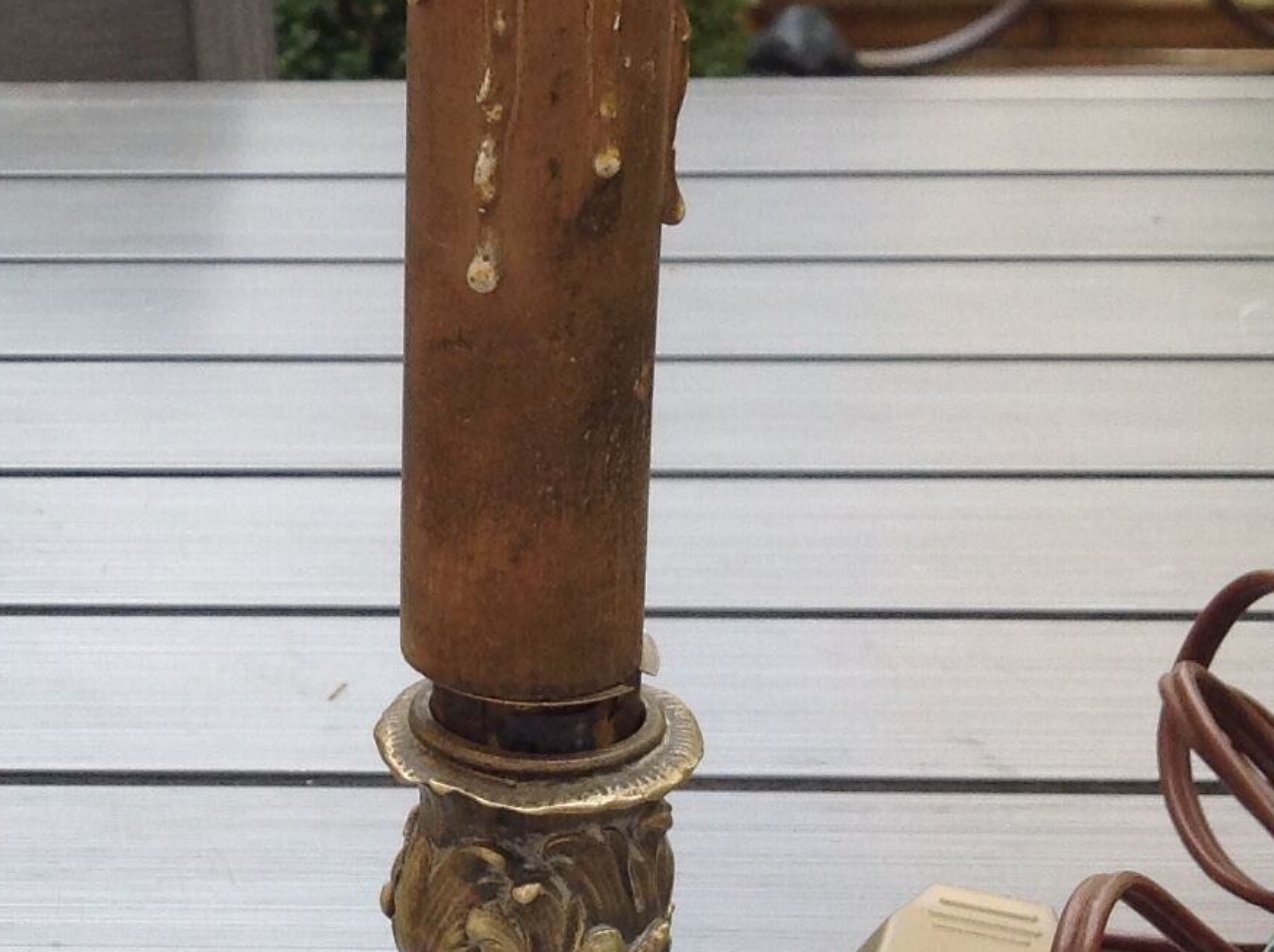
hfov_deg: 18.2
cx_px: -156
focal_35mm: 104
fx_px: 3823
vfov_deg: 14.2
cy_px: 540
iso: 50
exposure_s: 1/480
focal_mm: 4.28
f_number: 2.4
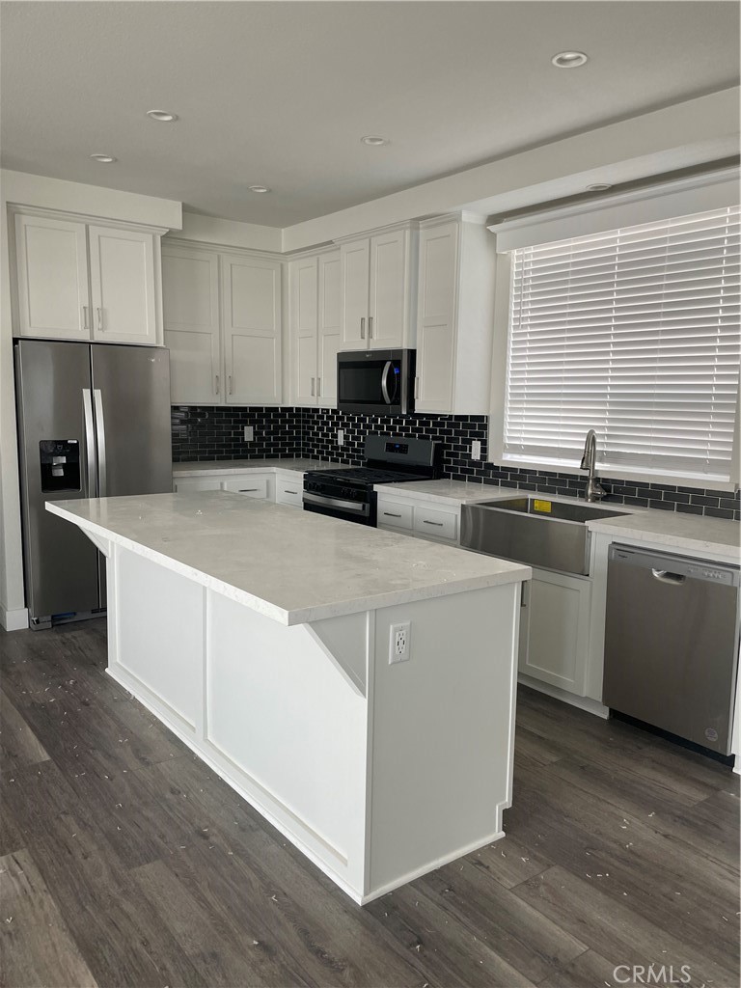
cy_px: 494
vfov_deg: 67.3
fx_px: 742
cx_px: 370
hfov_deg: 53.1
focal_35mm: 26
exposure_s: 1/121
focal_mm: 4.2
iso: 64
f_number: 1.6
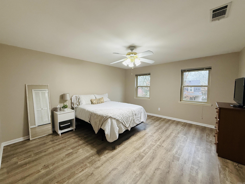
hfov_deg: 102.1
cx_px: 122
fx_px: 99
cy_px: 92
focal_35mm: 14
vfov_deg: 85.7
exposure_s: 1/120
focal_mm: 2.22
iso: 320
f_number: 2.2
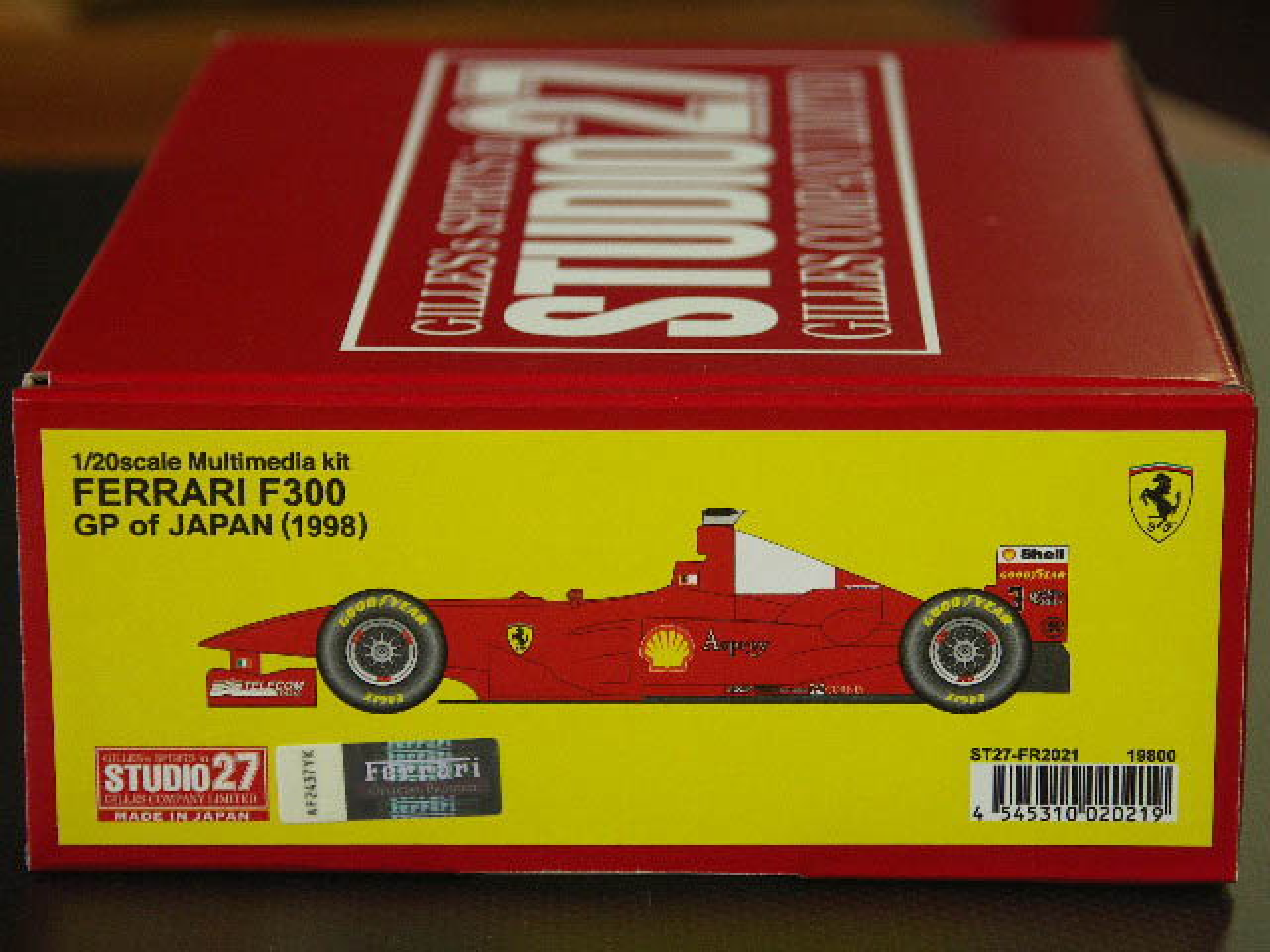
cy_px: 476
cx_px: 635
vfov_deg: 11.2
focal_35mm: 132
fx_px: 4843
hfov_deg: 14.9
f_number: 3.2
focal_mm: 34.1
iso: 200
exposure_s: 1/50
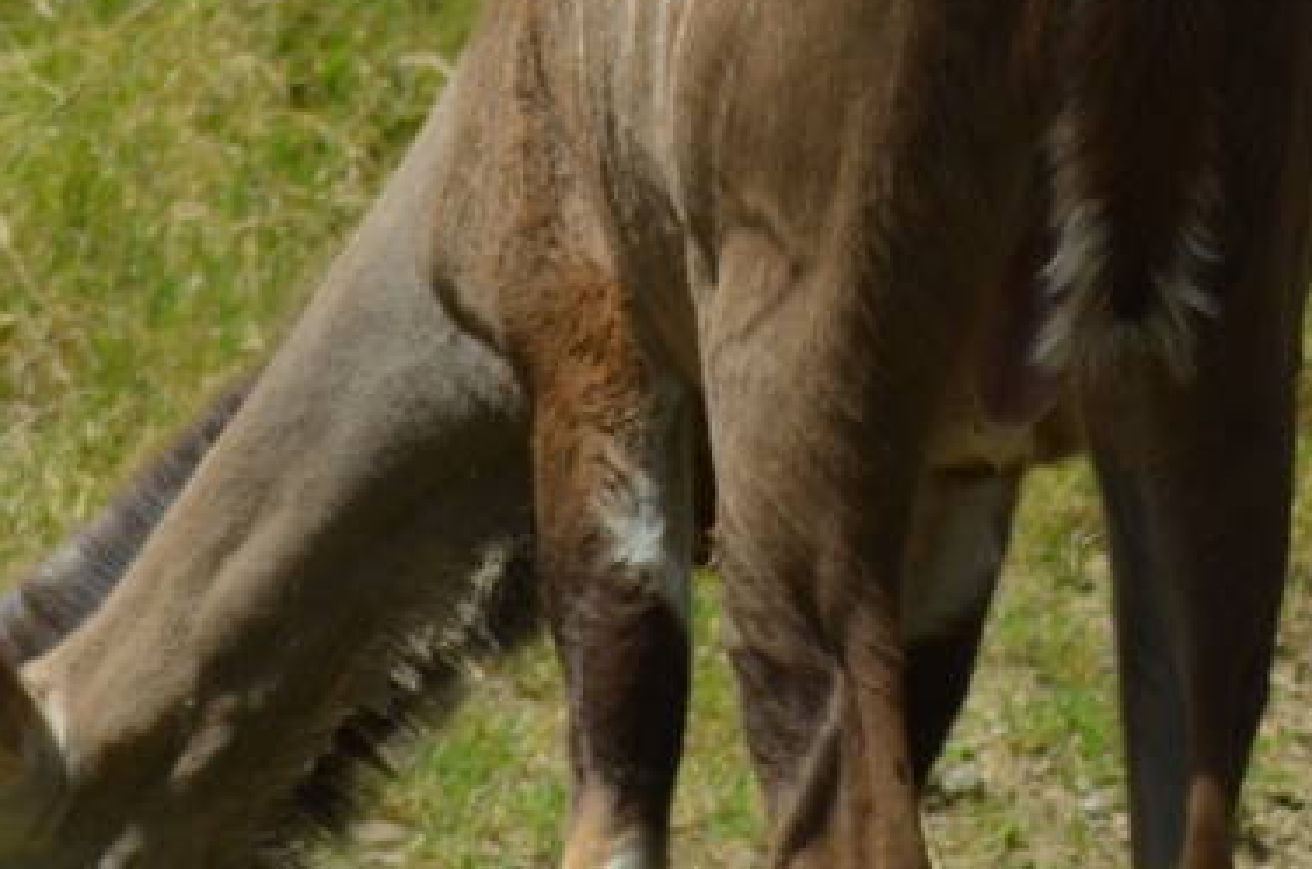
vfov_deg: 1.3
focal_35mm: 1053
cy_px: 681
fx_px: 38299
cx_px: 443
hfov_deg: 2.0
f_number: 5.6
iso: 280
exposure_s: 1/2000
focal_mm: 165
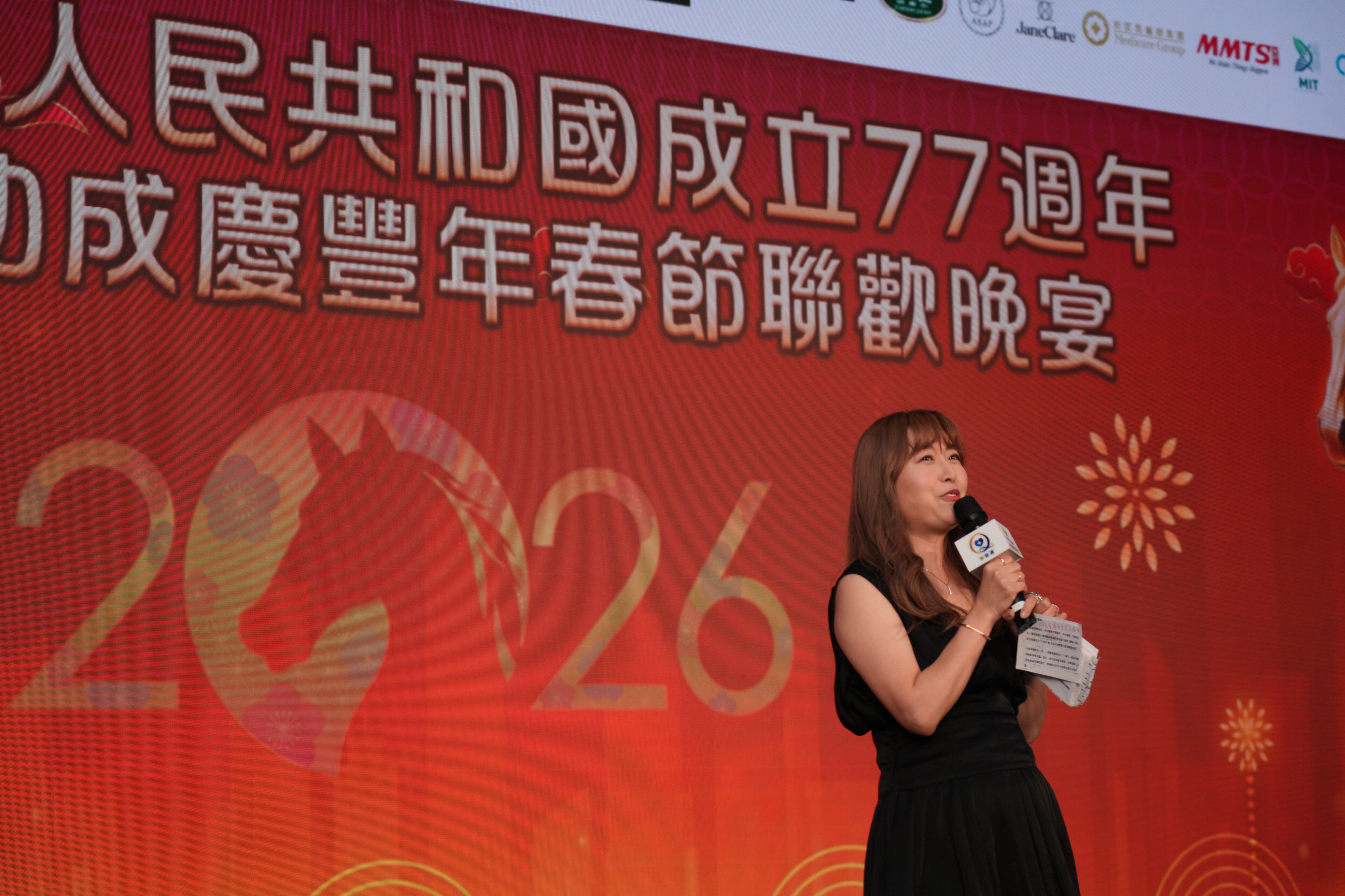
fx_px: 2764
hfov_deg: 27.3
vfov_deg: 18.4
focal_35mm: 74
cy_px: 458
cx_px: 662
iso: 250
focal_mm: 70
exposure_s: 1/160
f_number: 4
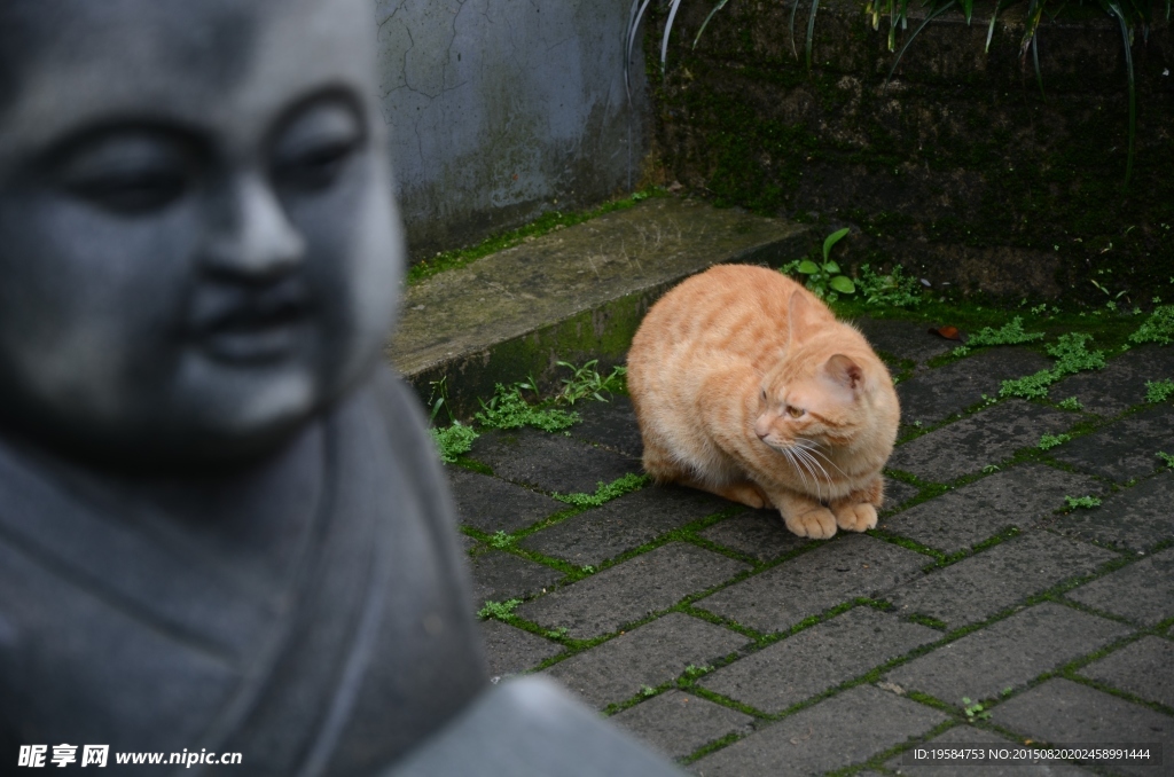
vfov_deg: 9.3
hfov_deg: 14.0
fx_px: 4783
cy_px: 388
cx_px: 587
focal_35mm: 147
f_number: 5.6
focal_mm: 98
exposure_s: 1/50
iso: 100
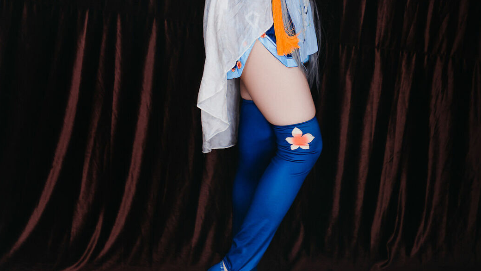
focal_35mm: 111
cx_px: 240
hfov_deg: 19.3
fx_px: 1416
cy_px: -22
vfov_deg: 10.8
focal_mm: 70
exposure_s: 1/160
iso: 100
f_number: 4
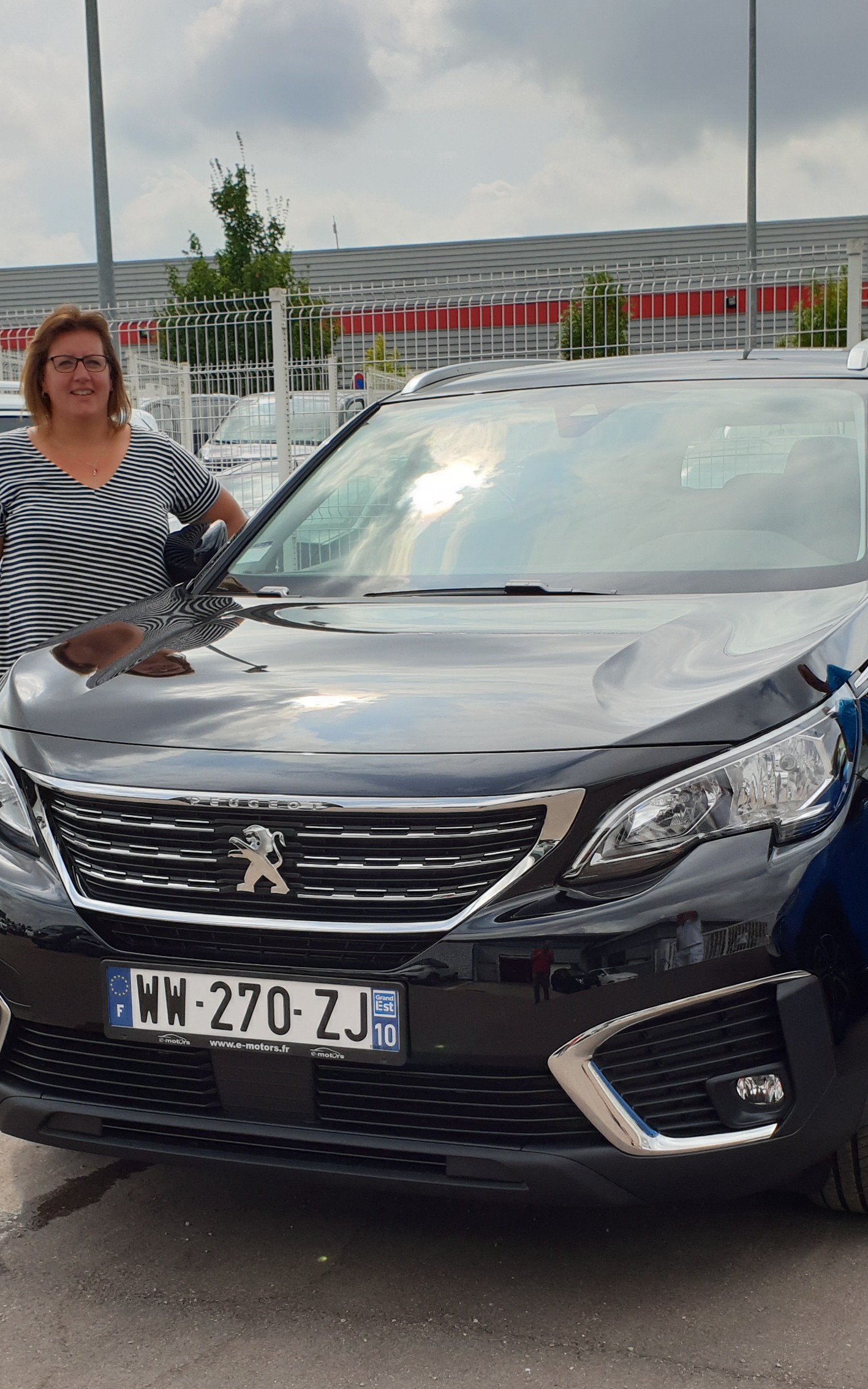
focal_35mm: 49
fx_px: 1855
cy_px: 867
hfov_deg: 26.3
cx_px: 432
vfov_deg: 40.8
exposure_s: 1/836
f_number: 2.4
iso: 50
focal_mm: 4.3
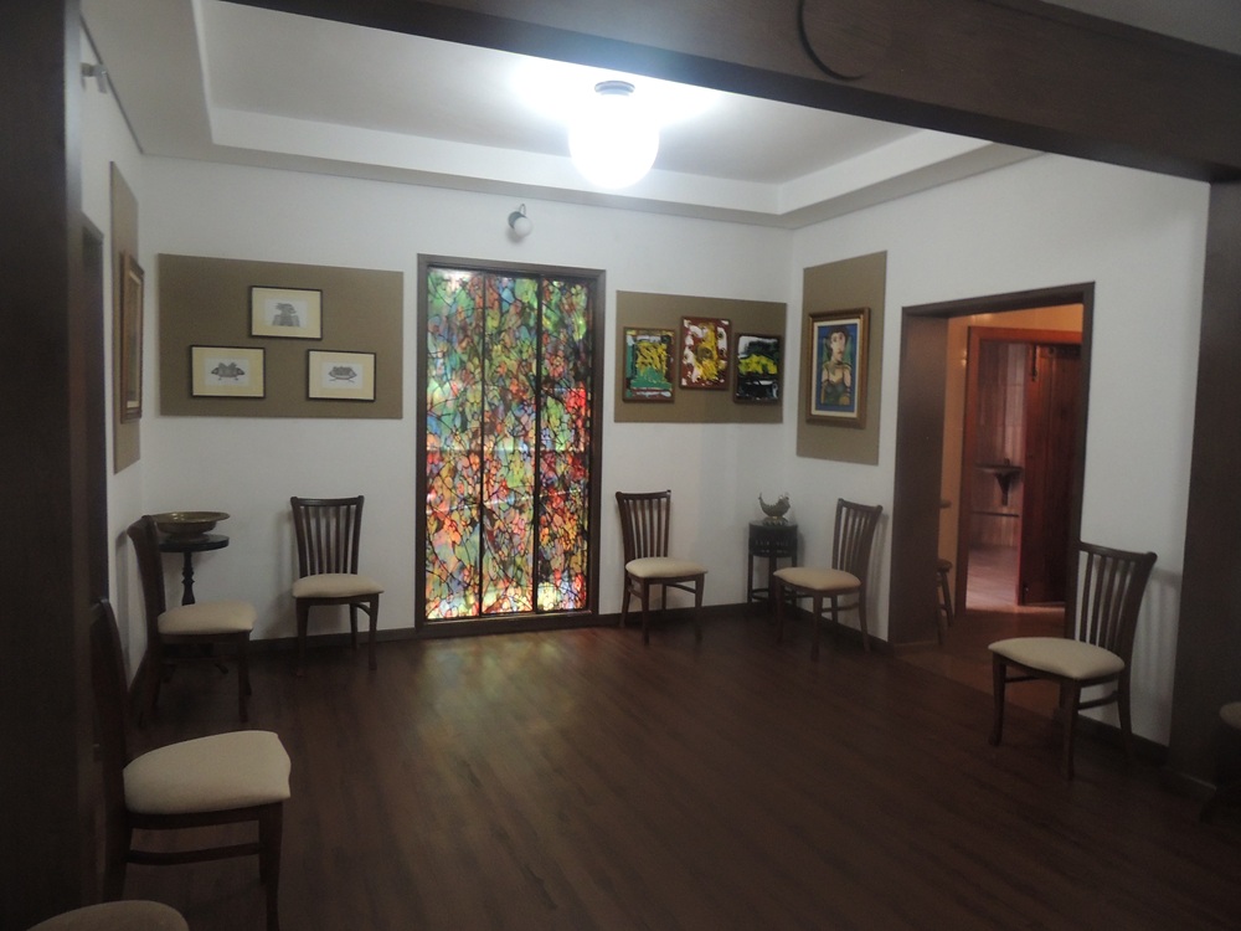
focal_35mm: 24
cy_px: 466
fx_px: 860
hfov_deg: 71.6
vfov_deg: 56.8
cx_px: 620
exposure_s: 1/8
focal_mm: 4.3
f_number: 3
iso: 500
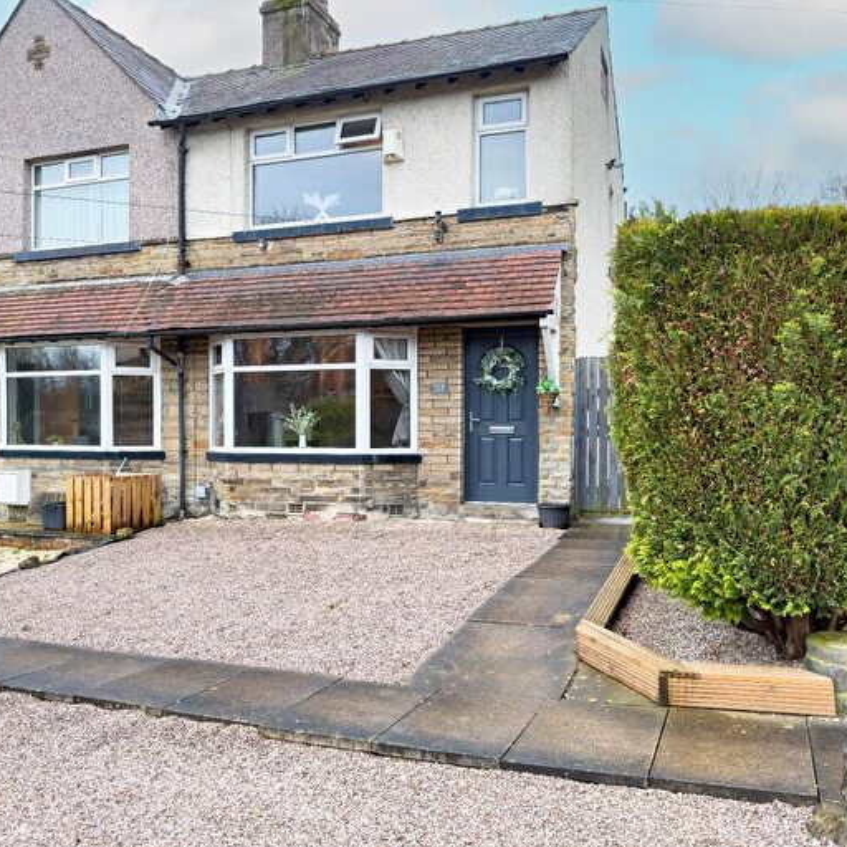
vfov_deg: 55.6
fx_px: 803
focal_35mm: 29
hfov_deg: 55.5
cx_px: 372
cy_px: 433
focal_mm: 6.76
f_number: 1.8
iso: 64
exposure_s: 1/190
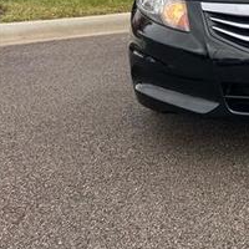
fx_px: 472
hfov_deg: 26.0
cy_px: 61
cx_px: 308
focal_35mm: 58
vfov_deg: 29.1
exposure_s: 1/434
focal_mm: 5.7
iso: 50
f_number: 1.5
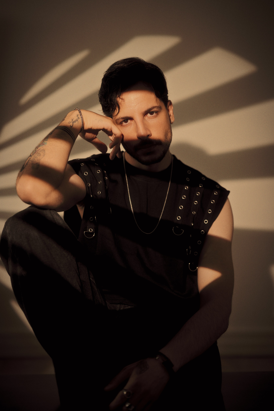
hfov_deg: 27.0
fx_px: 571
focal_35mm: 50
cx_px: 137
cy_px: 206
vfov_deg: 39.6
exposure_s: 1/200
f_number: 1.8
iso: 100
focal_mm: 50
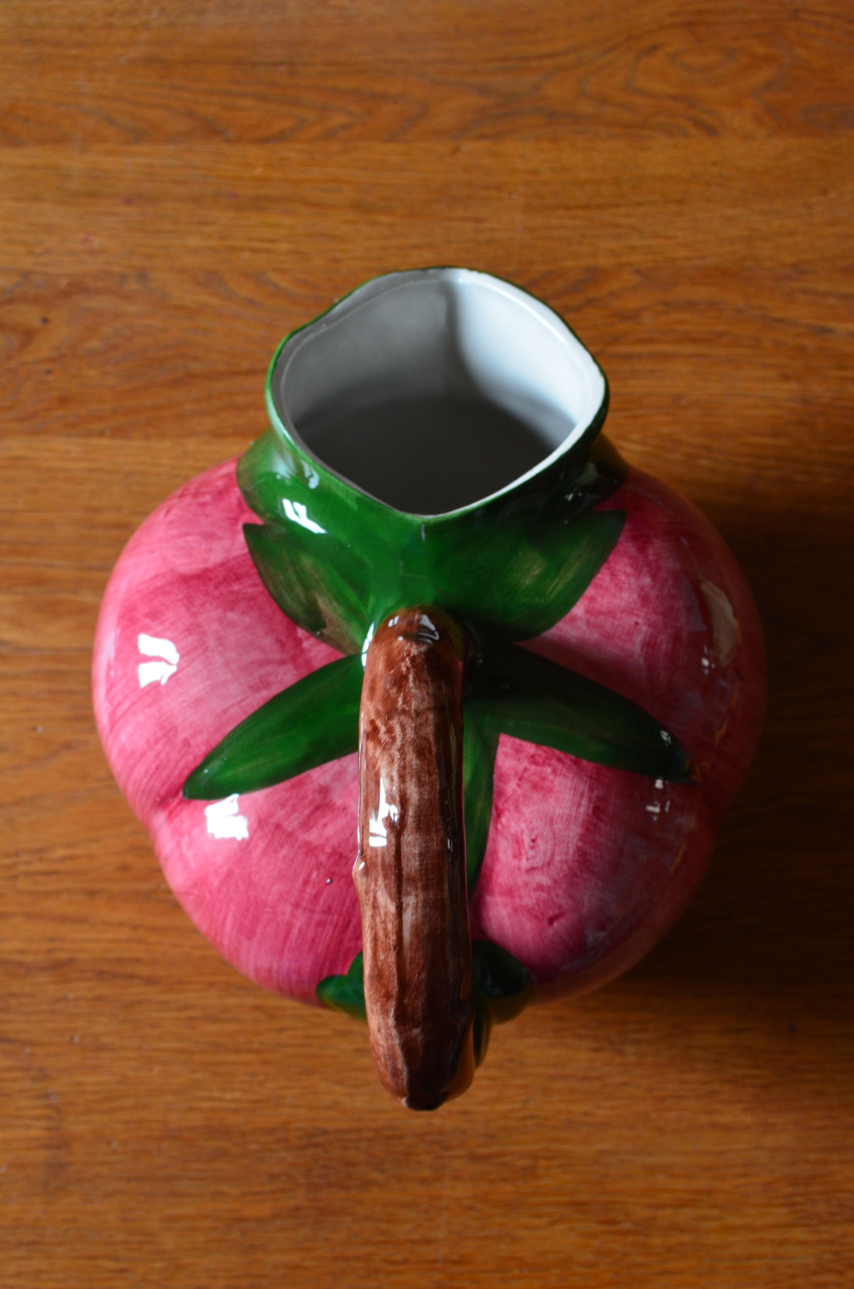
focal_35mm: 54
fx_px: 1930
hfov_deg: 25.0
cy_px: 644
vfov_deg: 36.9
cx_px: 427
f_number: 7.1
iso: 800
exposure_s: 1/15
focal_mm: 36
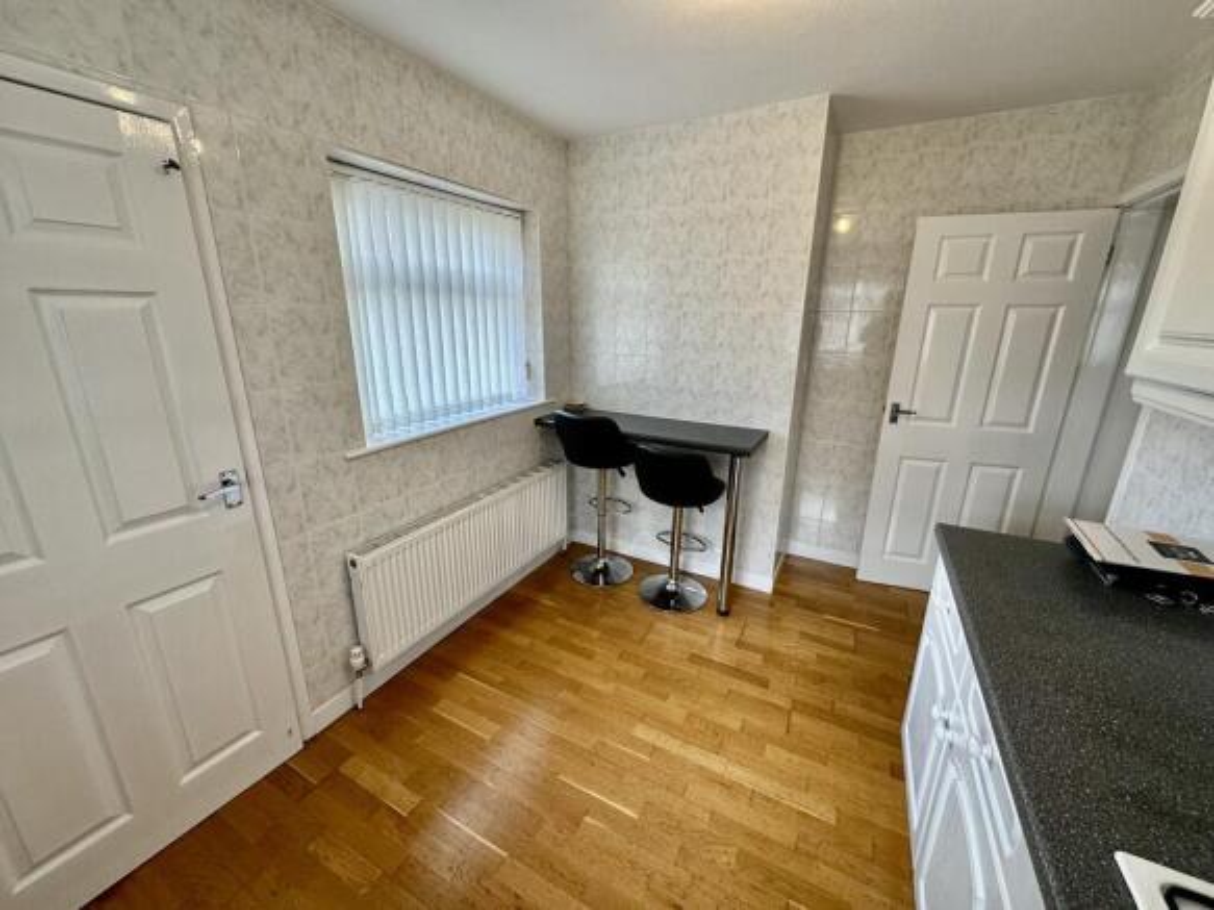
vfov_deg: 85.7
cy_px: 455
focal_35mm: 14
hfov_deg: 102.1
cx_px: 607
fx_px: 491
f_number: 2.2
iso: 100
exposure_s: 1/100
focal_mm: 2.22
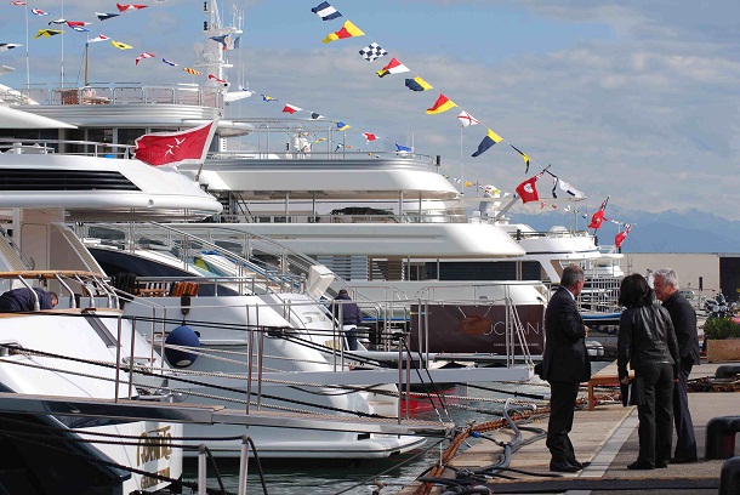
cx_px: 370
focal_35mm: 105
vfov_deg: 13.1
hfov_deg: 19.4
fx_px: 2160
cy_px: 248
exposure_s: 1/250
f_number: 10
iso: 125
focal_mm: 70
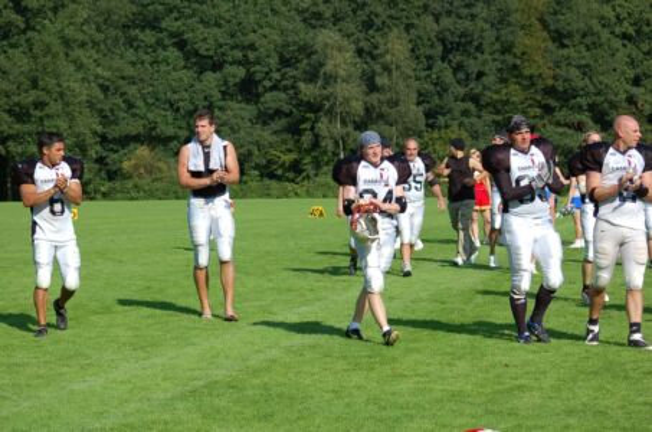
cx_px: 326
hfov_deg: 19.5
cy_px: 216
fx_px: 1898
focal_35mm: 105
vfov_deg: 13.0
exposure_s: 1/1250
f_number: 5.6
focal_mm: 70
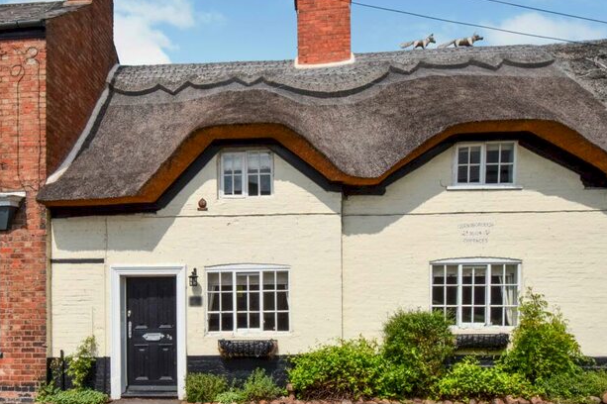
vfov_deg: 53.1
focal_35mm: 24
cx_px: 265
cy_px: 203
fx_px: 404
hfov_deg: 73.5
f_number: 25
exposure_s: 1/500
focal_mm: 14
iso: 1000
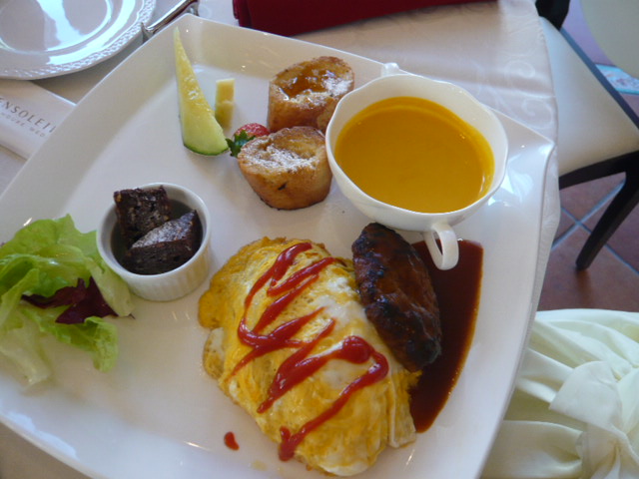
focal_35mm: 28
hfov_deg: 63.4
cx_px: 320
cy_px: 240
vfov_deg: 49.7
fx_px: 517
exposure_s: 1/30
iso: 125
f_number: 2.8
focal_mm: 4.6
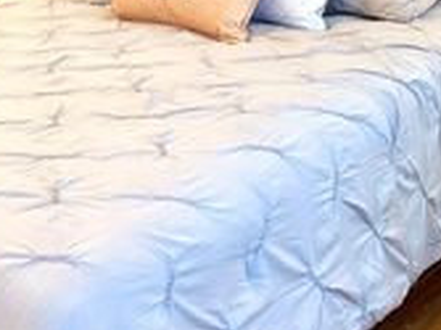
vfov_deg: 18.4
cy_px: -4
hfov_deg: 24.2
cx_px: 32
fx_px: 993
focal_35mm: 78
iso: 125
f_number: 1.5
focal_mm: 5.7
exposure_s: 1/60
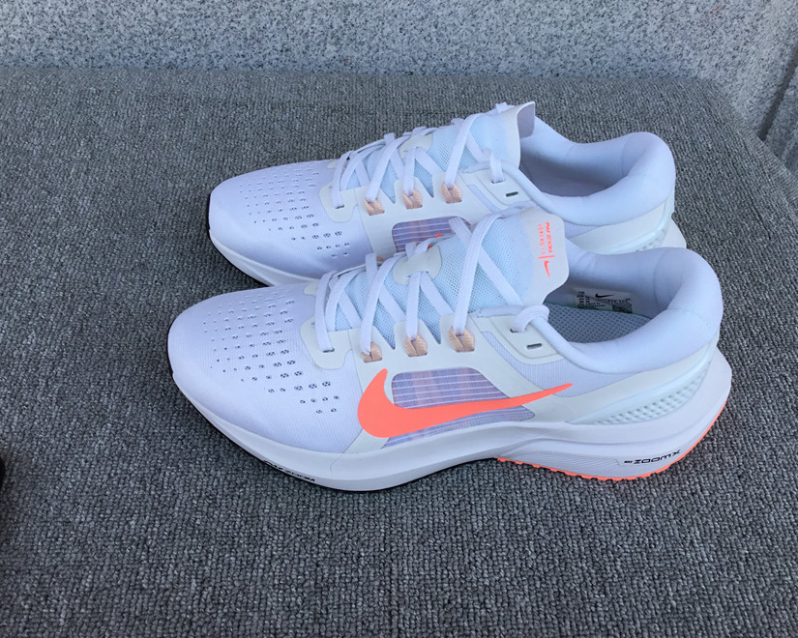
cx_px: 420
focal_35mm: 33
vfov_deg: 44.5
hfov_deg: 54.2
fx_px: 779
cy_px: 314
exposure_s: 1/409
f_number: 2.4
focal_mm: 3.3
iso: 25
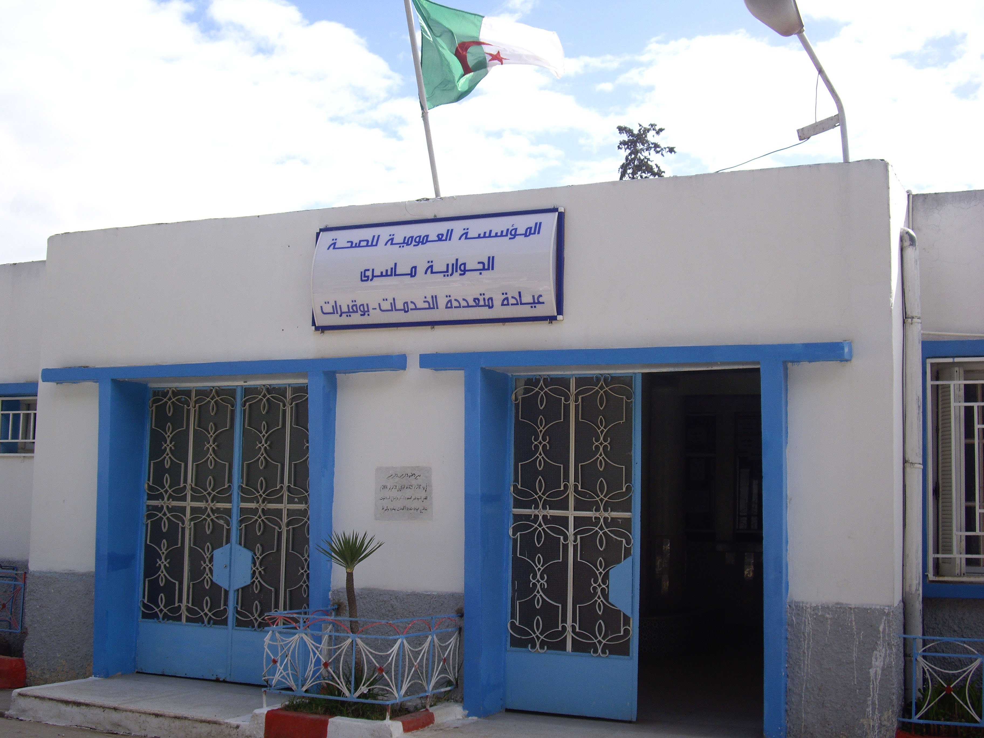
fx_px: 1308
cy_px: 369
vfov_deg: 31.5
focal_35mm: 46
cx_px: 492
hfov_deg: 41.2
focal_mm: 9.6
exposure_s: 1/100
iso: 64
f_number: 8.8
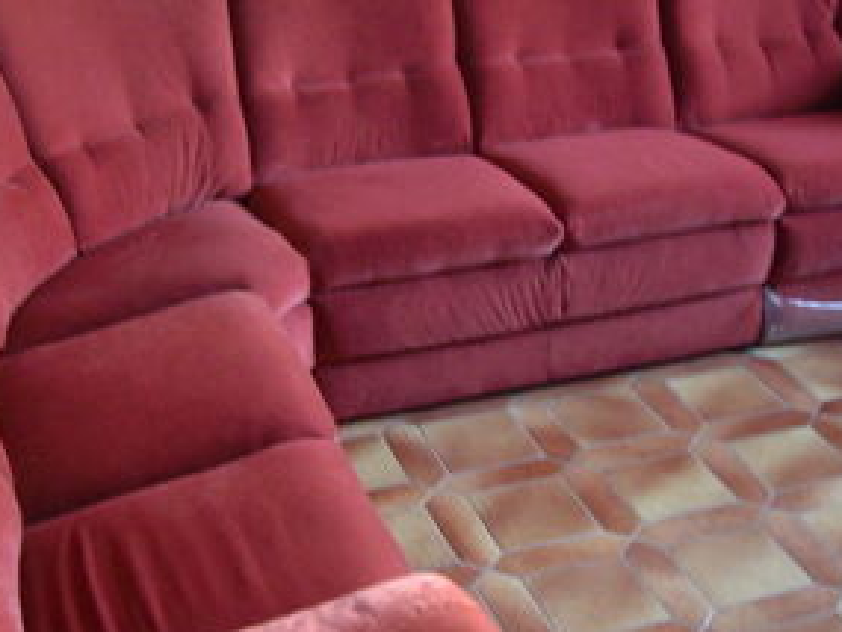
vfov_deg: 22.9
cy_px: 343
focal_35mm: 64
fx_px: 1557
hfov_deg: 30.2
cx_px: 357
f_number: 2.7
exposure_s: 1/6
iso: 200
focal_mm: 6.2
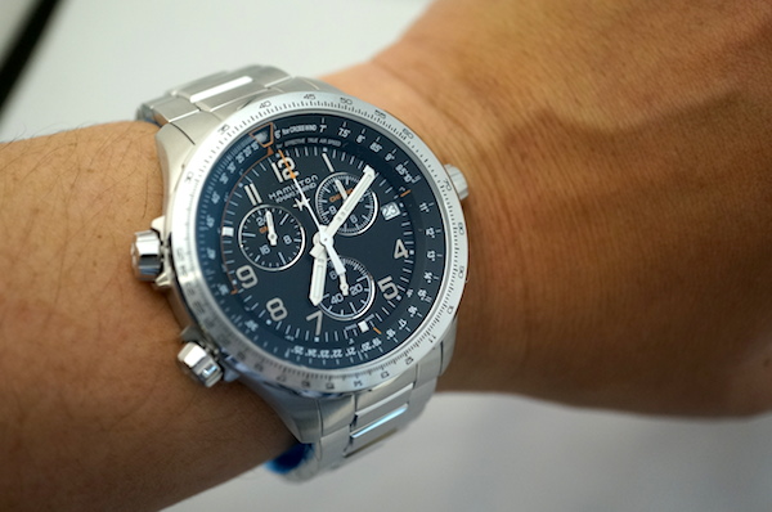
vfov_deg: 29.8
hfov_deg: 43.7
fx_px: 963
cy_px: 256
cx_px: 386
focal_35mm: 45
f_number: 4
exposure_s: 1/160
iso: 1000
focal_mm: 30
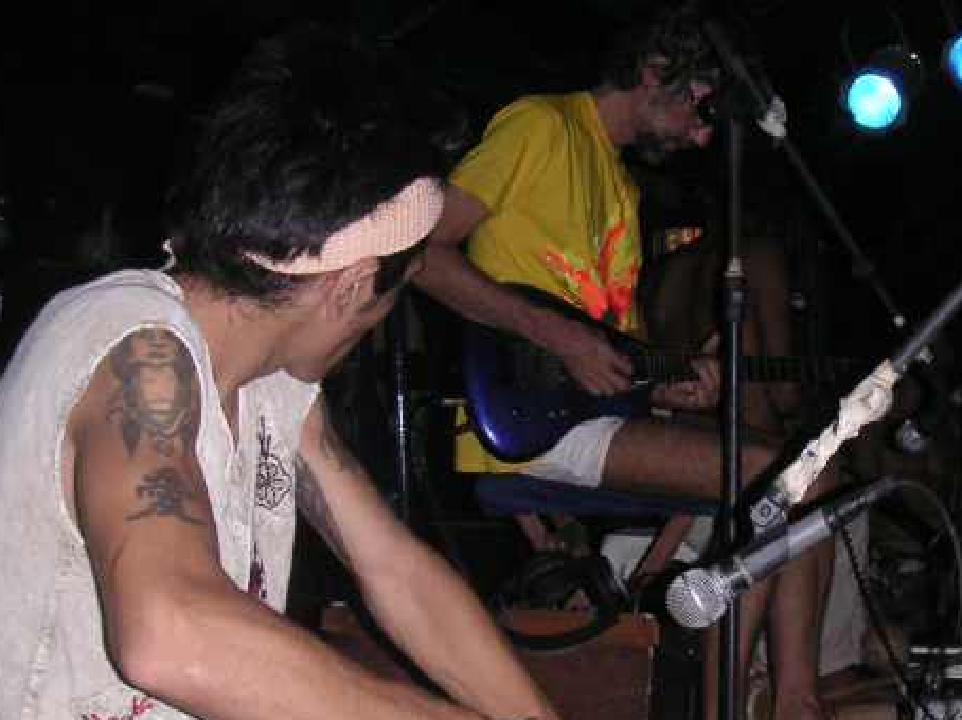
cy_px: 449
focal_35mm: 67
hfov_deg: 28.4
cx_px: 767
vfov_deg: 21.9
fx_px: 1861
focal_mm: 6
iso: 160
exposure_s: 1/45
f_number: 2.8
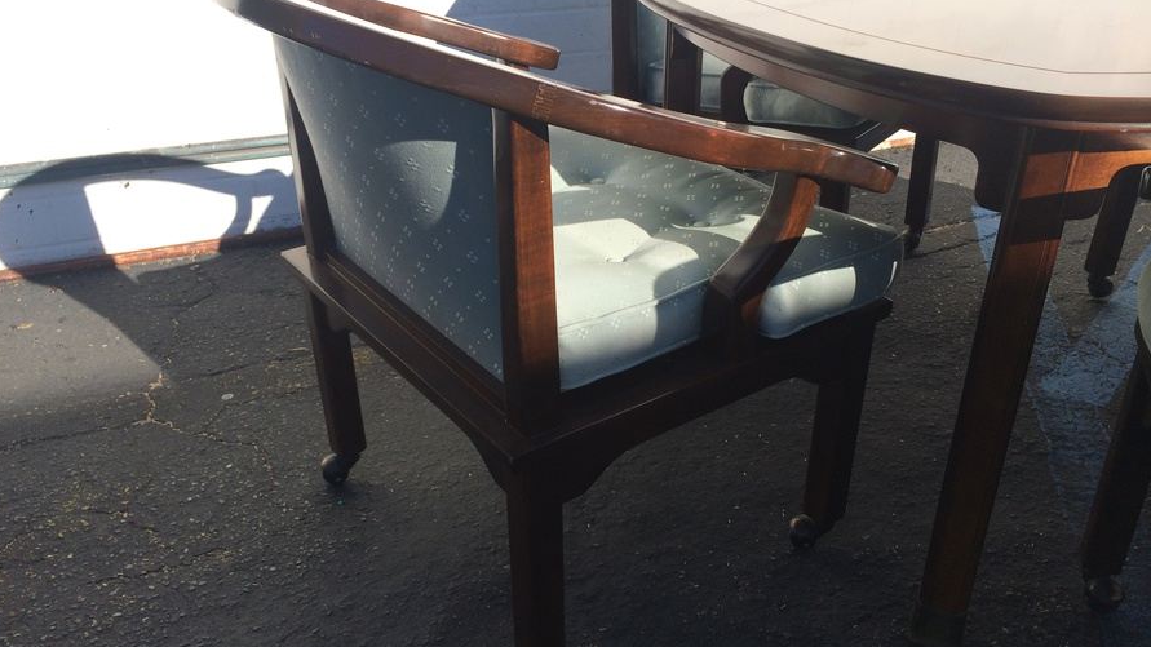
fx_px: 1007
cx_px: 575
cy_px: 370
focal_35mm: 33
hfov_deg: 59.5
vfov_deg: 35.6
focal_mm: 4.12
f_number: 2.2
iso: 32
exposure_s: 1/1520
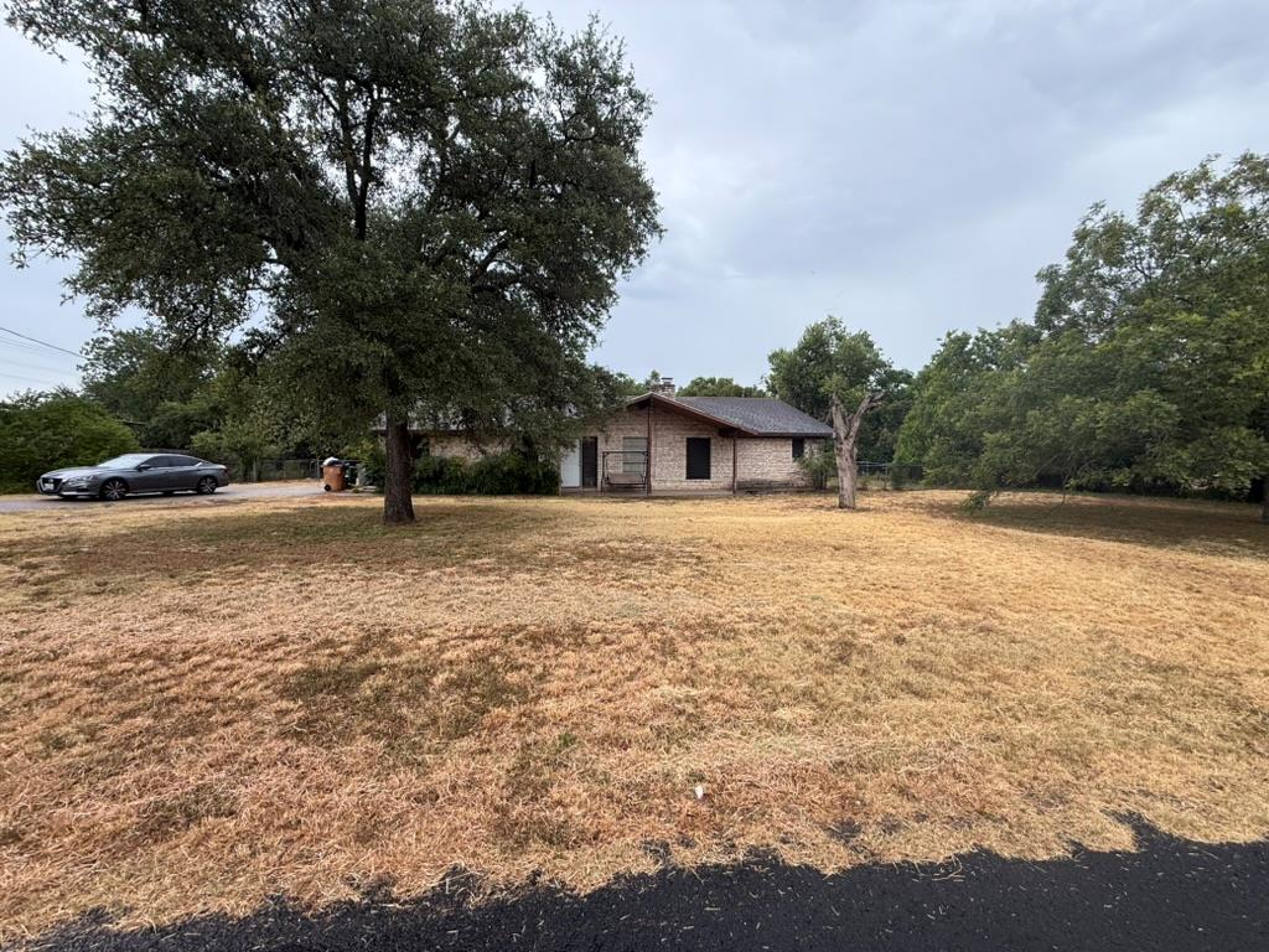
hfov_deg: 102.1
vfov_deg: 85.7
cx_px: 634
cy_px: 476
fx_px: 513
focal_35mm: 14
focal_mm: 2.22
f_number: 2.2
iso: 50
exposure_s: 1/152
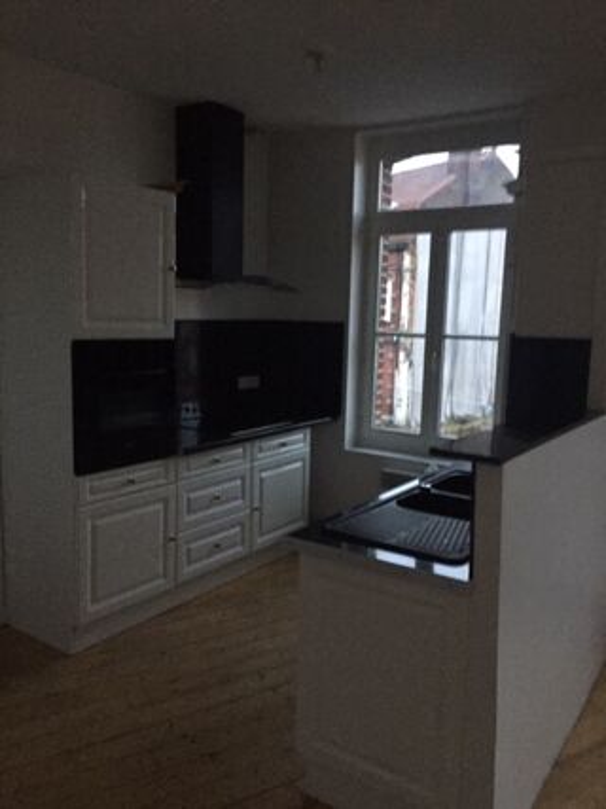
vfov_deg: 61.7
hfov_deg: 48.2
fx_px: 677
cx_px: 303
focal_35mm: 29
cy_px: 404
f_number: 2.2
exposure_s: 1/17
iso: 640
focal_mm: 4.15
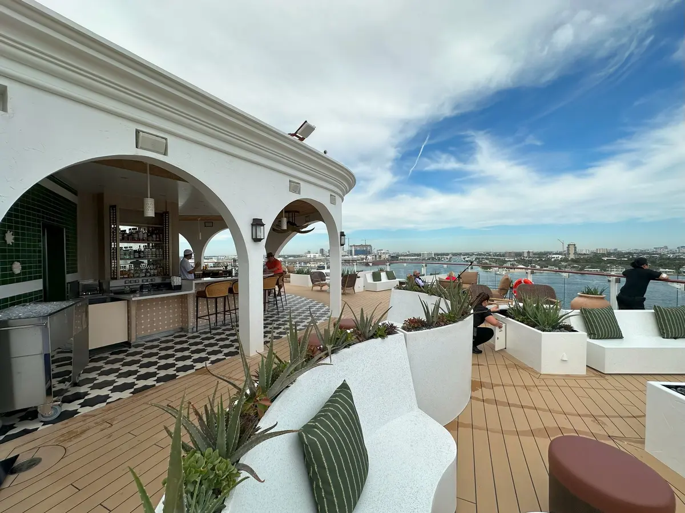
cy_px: 256
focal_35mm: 14
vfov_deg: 85.7
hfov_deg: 102.1
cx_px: 342
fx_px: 277
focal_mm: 2.22
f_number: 2.2
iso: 50
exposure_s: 1/2174
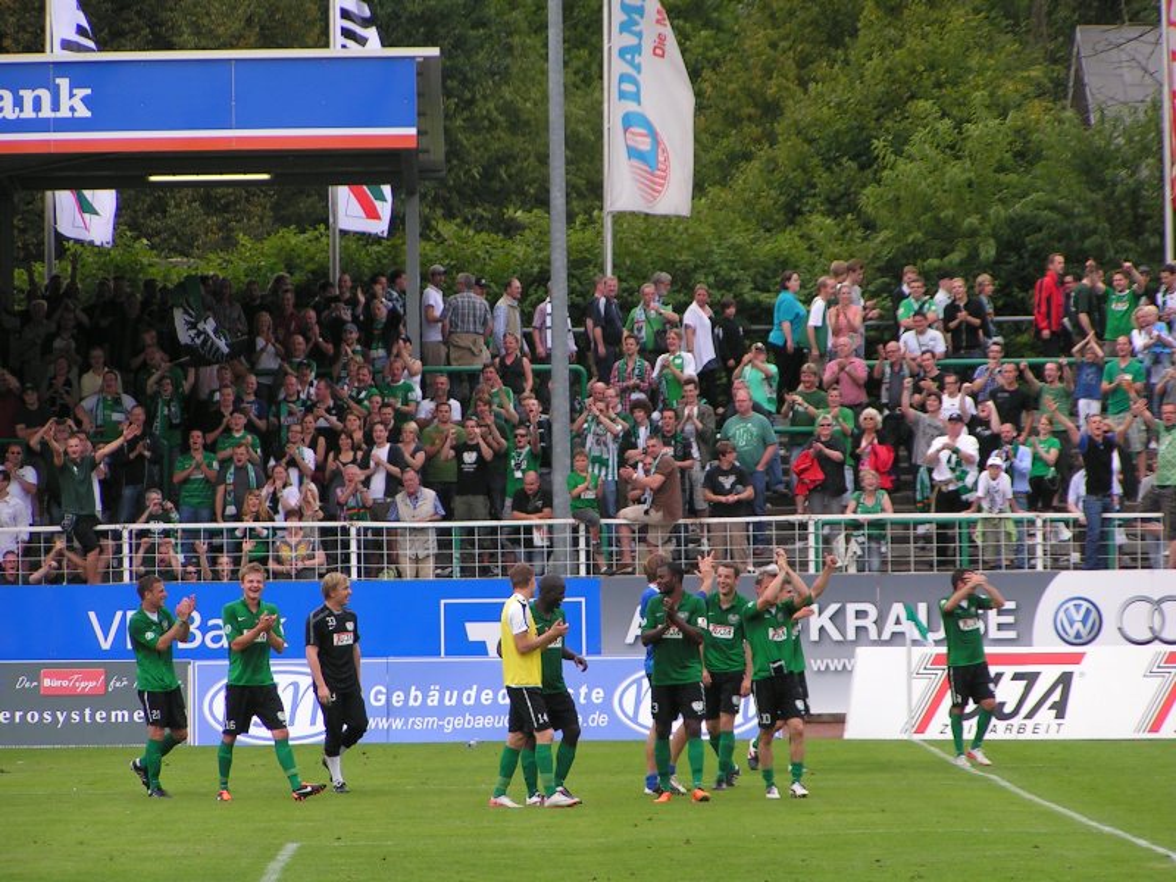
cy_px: 441
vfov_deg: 6.6
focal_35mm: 226
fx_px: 7678
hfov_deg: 8.8
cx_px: 588
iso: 50
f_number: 3.5
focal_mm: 34.5
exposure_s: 1/400
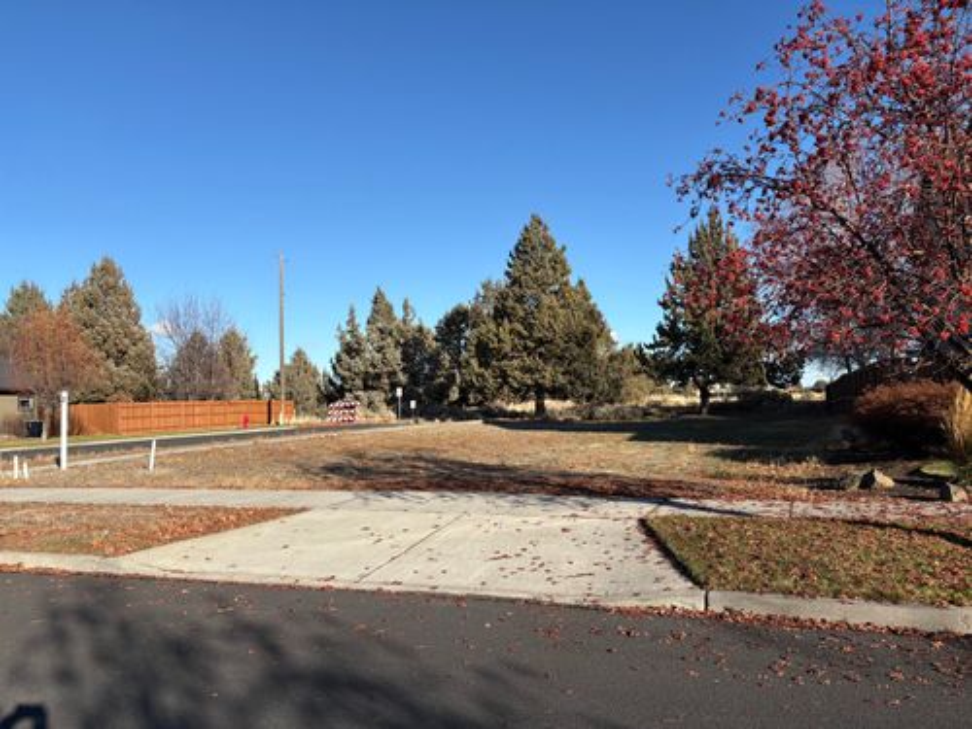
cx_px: 486
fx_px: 730
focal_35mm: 26
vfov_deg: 53.1
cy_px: 364
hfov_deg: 67.3
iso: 50
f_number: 1.6
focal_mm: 5.96
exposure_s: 1/2747
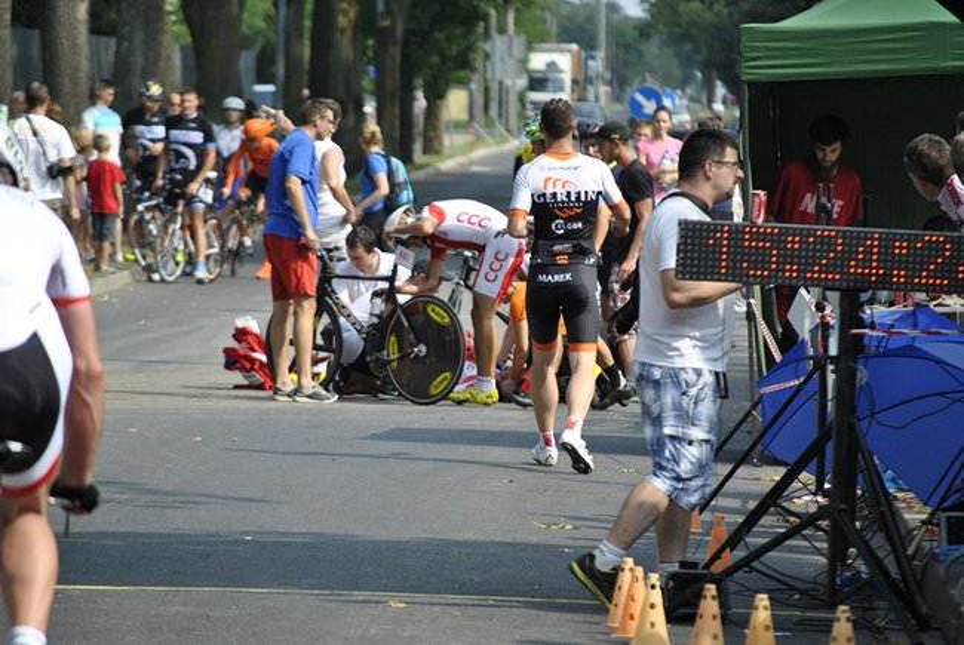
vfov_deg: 4.6
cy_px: 322
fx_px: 8042
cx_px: 482
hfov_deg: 6.9
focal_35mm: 300
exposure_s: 1/500
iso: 250
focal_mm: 200
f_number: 5.6
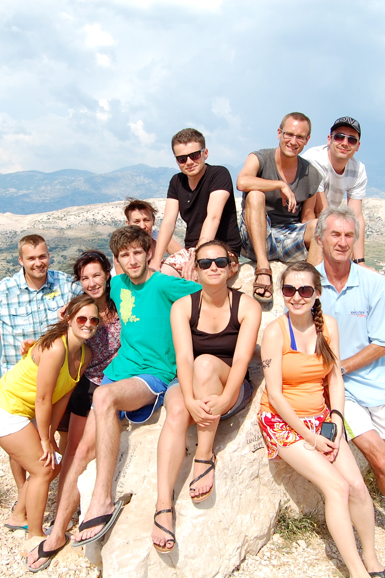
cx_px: 192
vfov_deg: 67.4
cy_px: 289
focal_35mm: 27
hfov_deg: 47.9
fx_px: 433
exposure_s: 1/400
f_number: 10
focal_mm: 18
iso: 200
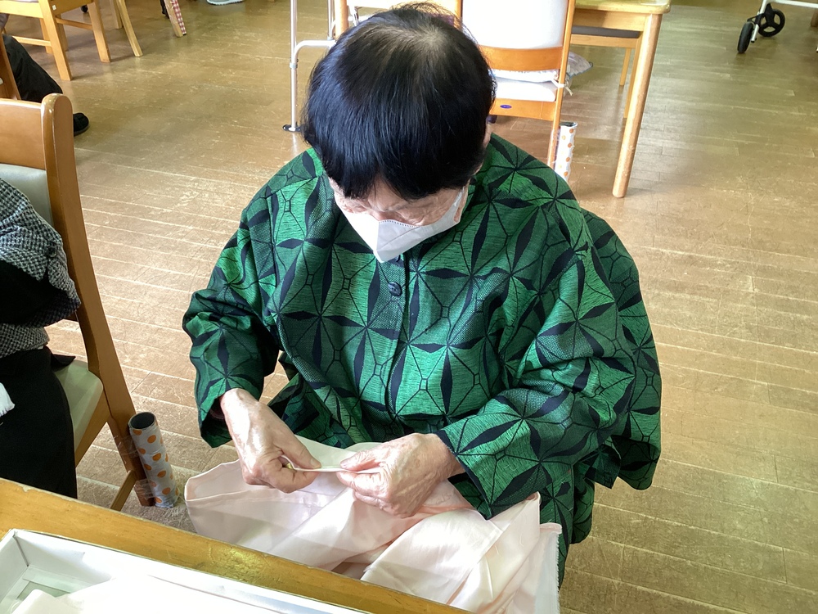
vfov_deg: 45.4
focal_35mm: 31
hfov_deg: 58.4
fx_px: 733
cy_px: 307
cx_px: 409
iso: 200
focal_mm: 3.3
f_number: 2.4
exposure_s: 1/50
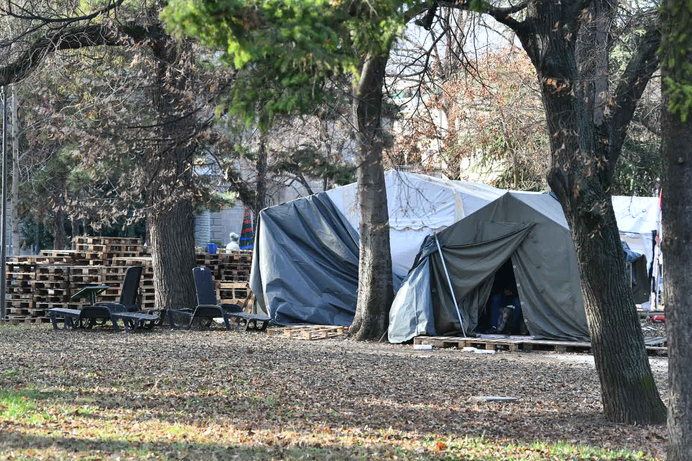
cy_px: 230
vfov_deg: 12.5
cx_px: 346
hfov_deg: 18.6
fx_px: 2114
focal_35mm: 110
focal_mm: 110
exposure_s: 1/800
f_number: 5
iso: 800
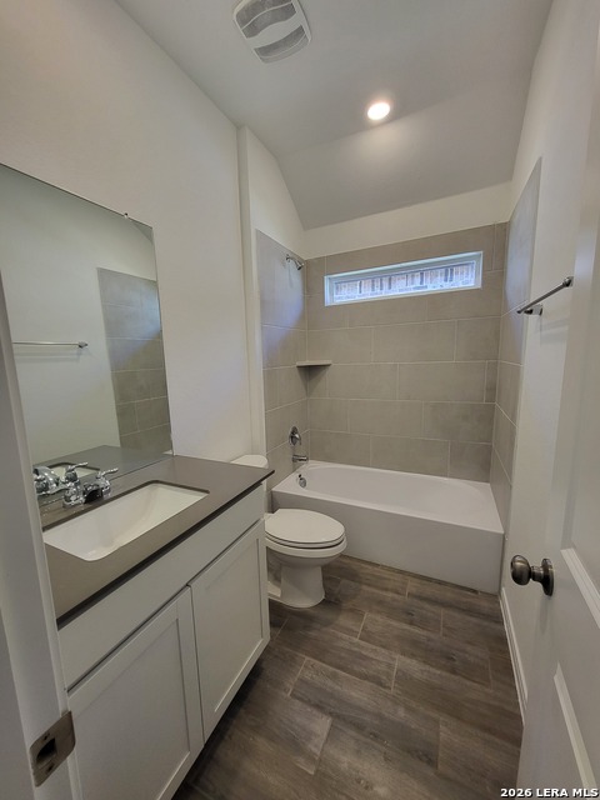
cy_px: 400
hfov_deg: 89.9
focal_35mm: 13
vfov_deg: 106.2
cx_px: 300
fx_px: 300
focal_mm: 1.74
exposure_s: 1/60
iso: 100
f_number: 2.2
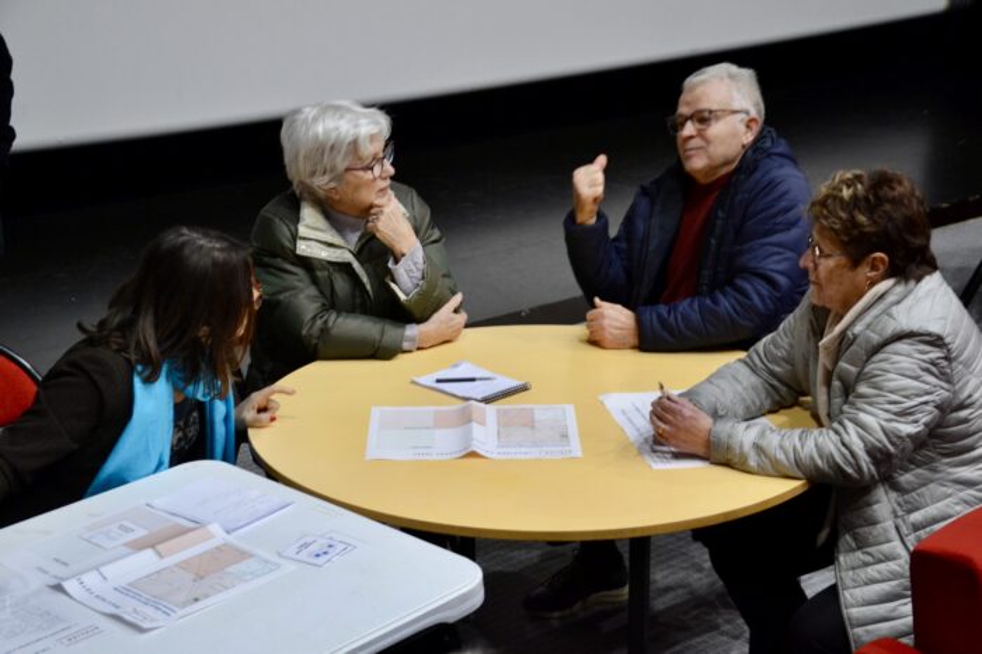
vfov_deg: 22.6
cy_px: 327
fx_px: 1636
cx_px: 491
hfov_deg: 33.4
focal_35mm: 60
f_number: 4.5
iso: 1250
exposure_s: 1/15
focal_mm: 40
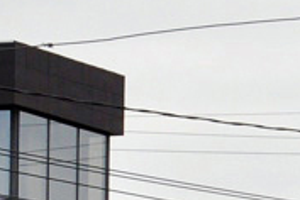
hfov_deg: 4.4
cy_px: 558
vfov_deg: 3.0
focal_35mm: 458
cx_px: 714
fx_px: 3820
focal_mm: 45
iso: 250
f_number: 5.6
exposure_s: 1/250
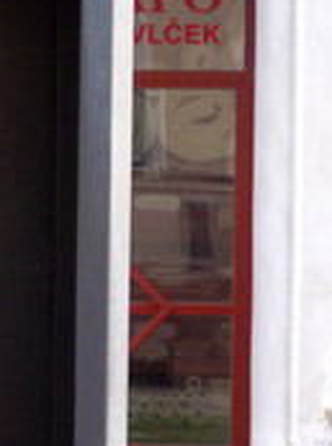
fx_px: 4569
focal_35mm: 356
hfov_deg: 4.1
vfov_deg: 5.6
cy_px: 405
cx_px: -117
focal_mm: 22.8
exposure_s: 1/125
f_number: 4.8
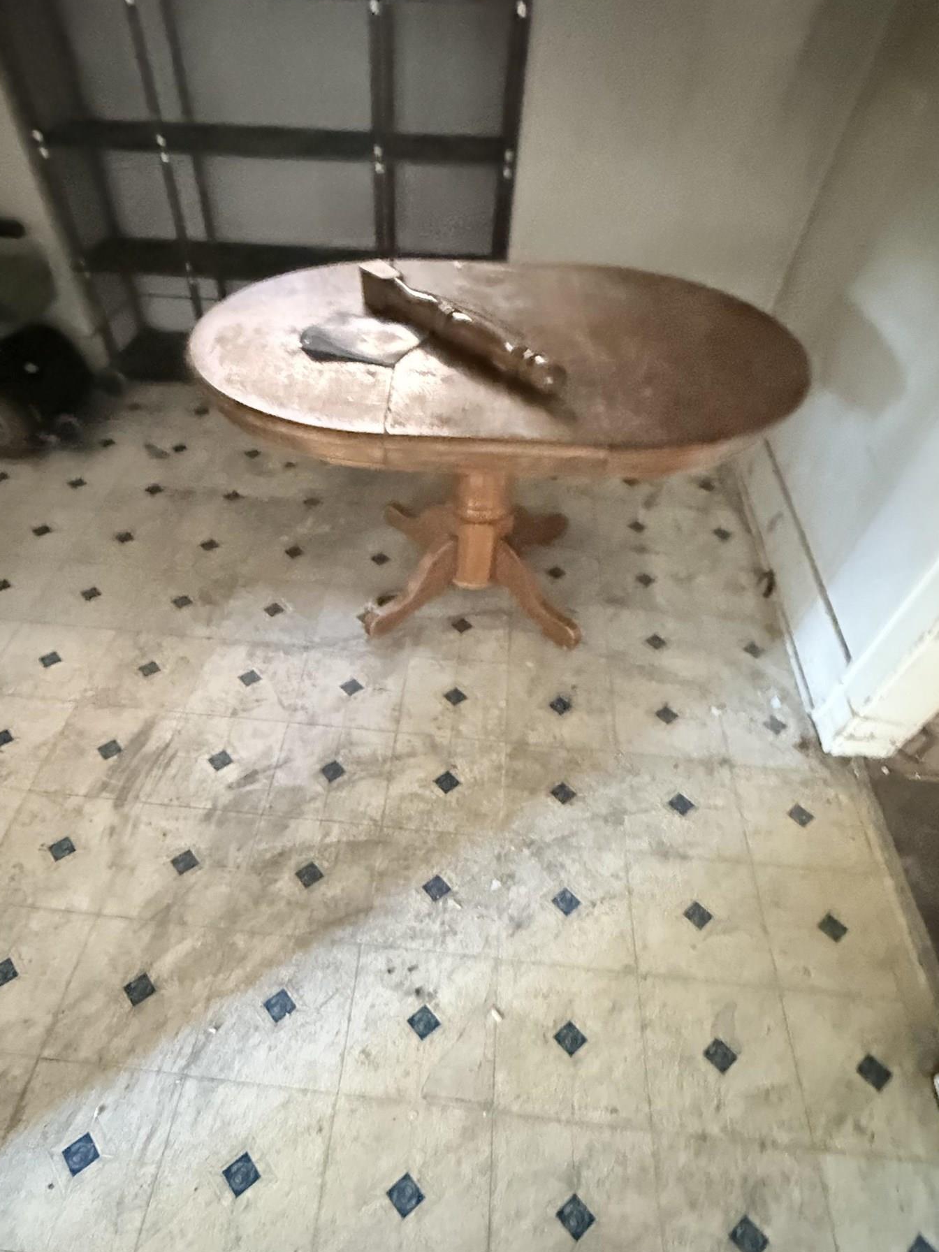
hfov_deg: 71.4
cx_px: 419
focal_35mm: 18
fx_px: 651
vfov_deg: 86.2
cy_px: 775
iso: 1600
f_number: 2.2
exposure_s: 1/40
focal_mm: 2.22
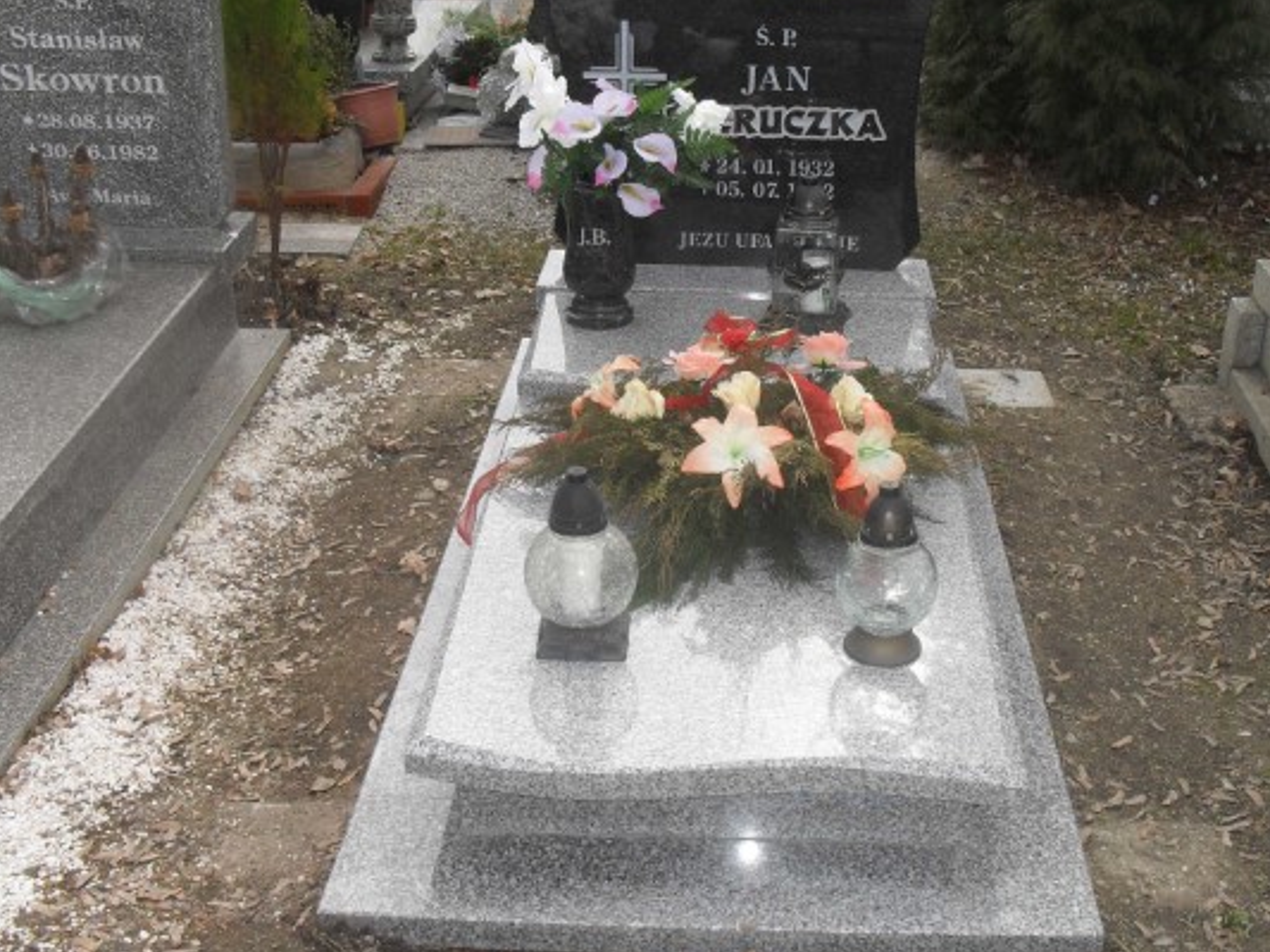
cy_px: 433
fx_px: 1541
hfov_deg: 44.6
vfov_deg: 34.3
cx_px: 755
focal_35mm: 42
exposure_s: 1/750
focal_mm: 6.3
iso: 100
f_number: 3.2
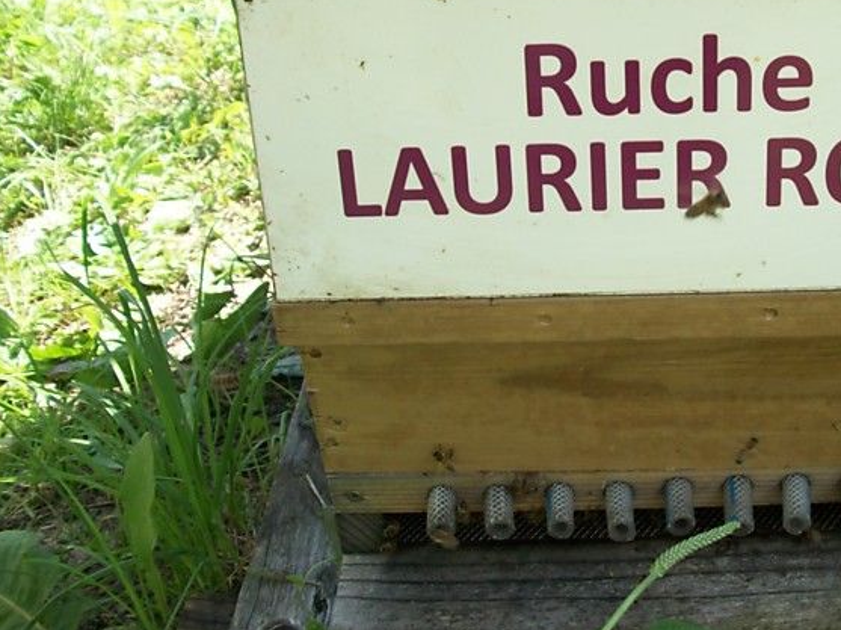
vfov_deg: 31.3
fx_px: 1117
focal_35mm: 46
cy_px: 219
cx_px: 601
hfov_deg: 40.4
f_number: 2.9
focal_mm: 5.7
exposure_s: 1/250
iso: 80
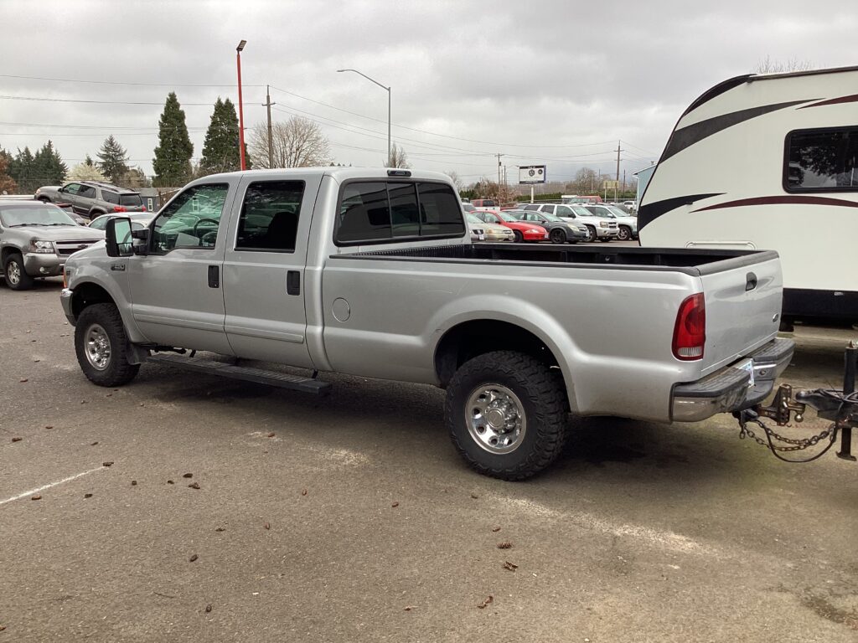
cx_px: 429
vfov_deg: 45.4
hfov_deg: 58.4
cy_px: 322
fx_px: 768
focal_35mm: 31
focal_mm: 3.3
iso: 25
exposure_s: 1/186
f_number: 2.4
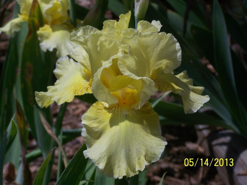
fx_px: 992
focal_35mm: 139
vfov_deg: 10.7
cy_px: 92
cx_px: 124
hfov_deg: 14.2
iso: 64
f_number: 6.3
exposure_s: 1/640
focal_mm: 23.1
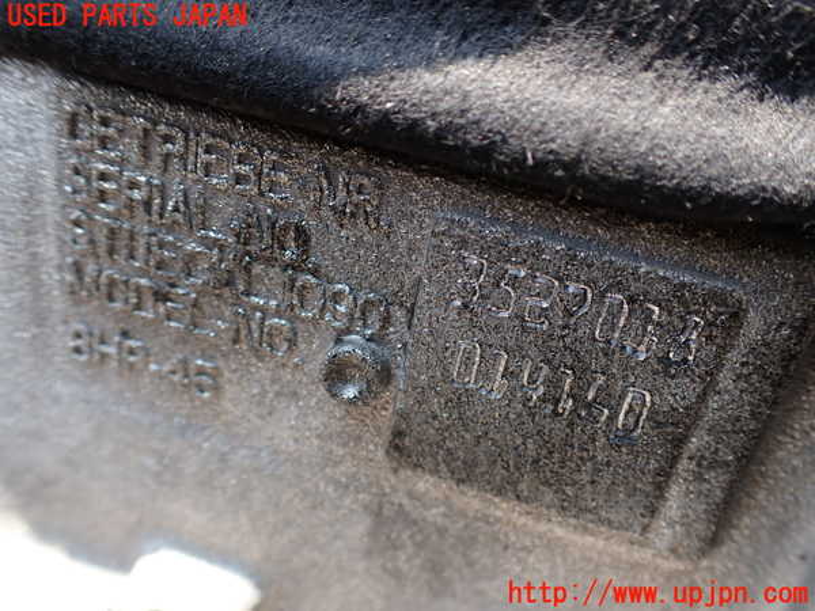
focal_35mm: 30
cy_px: 306
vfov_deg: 46.8
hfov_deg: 60.0
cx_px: 408
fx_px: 706
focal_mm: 5.4
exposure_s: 1/200
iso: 100
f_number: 2.3
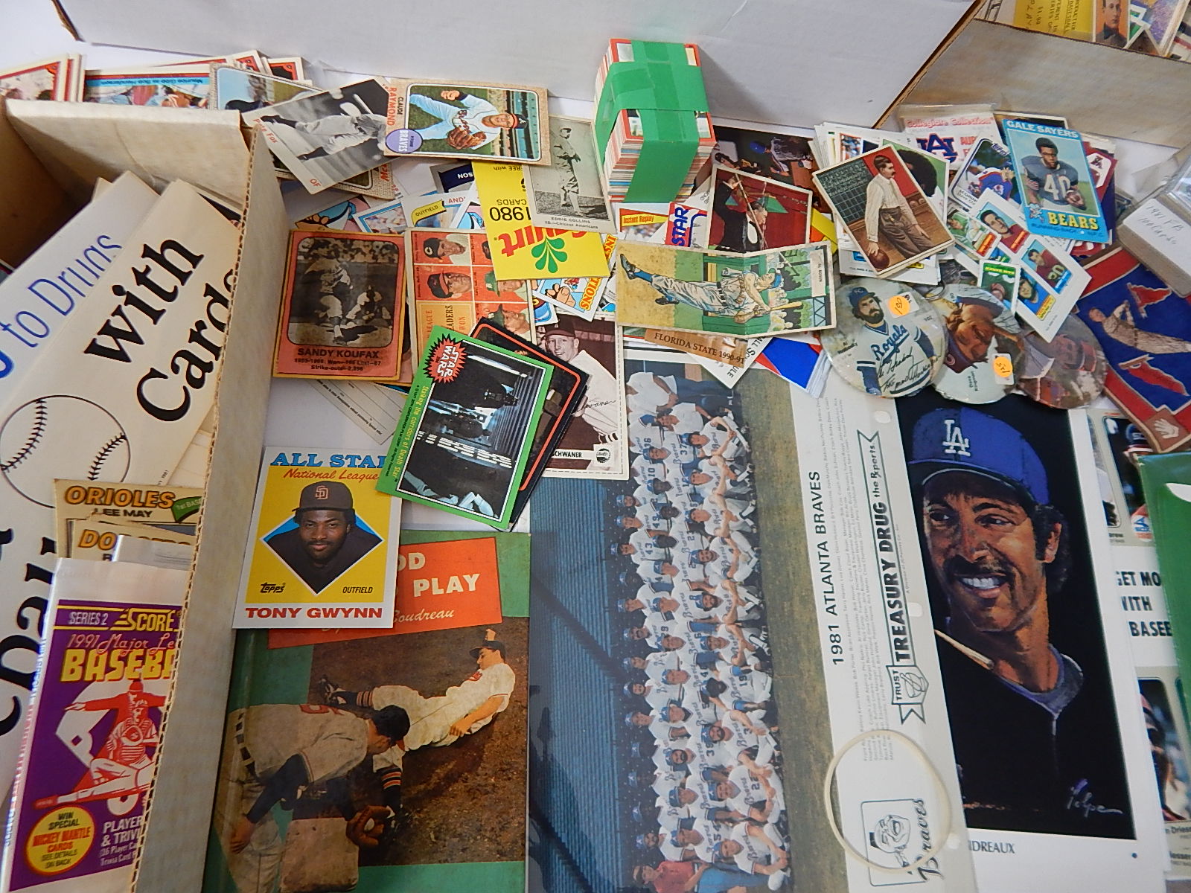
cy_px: 446
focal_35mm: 22
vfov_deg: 61.1
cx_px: 596
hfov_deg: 76.4
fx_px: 757
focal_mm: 4
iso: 160
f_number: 3
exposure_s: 1/30
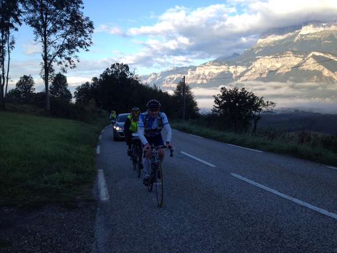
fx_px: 341
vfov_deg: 40.7
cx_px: 168
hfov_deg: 52.6
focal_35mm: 35
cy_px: 126
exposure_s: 1/557
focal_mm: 4.28
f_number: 2.4
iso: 50
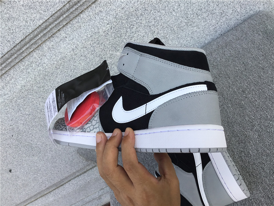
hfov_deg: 58.4
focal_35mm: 31
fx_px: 245
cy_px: 103
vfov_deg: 45.4
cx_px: 137
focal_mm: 3.3
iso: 25
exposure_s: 1/235
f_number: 2.4
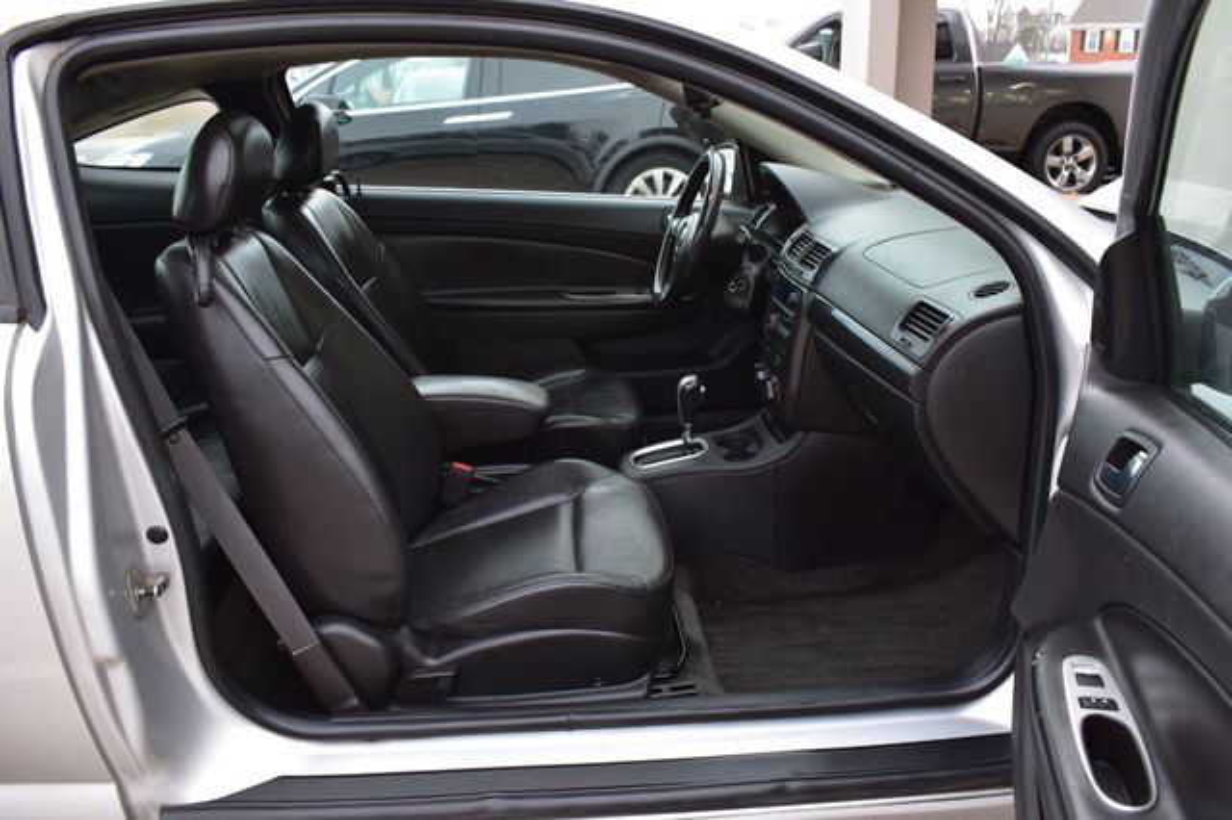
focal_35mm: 32
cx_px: 616
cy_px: 410
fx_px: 1077
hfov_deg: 59.5
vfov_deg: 41.7
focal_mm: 21
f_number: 6.3
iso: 400
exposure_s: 1/15
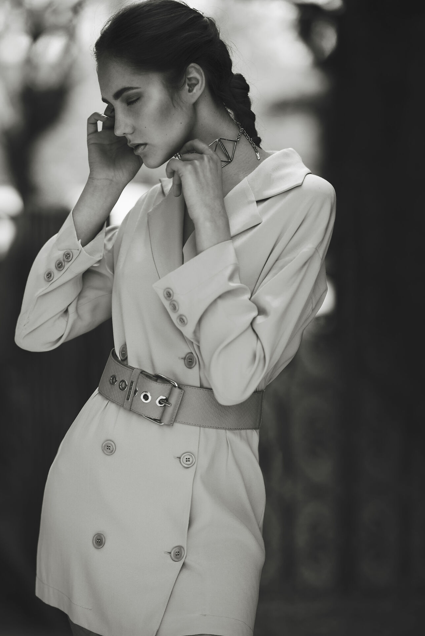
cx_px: 199
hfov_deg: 10.5
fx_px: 2318
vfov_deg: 15.6
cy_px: 346
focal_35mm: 131
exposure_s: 1/1250
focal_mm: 105
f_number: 1.8
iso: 100
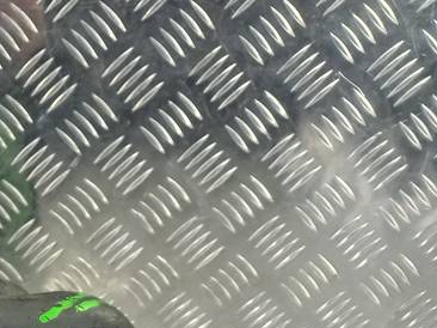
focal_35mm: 70
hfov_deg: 24.4
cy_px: 441
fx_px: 883
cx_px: -124
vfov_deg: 19.2
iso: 125
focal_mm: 4.6
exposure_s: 1/50
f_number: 1.8
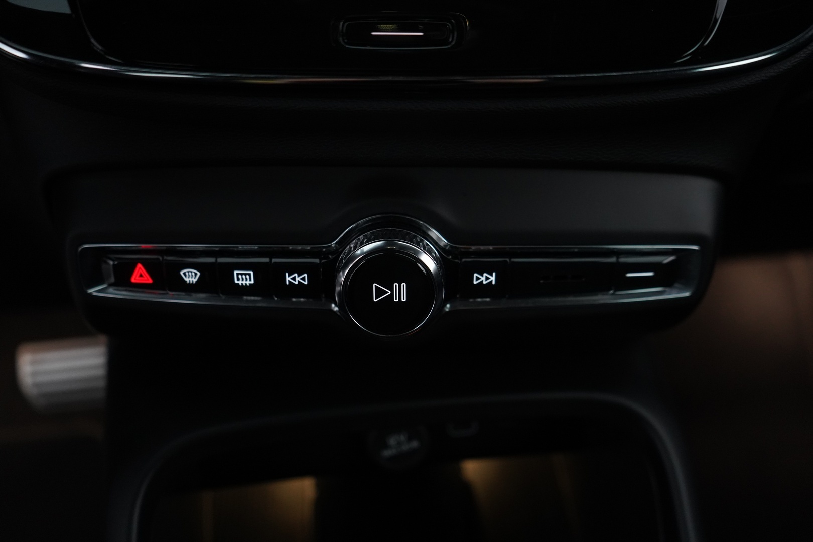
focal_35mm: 28
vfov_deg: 46.4
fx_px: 632
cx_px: 406
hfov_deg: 65.5
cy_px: 271
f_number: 3.5
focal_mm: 28
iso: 4000
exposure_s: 1/60
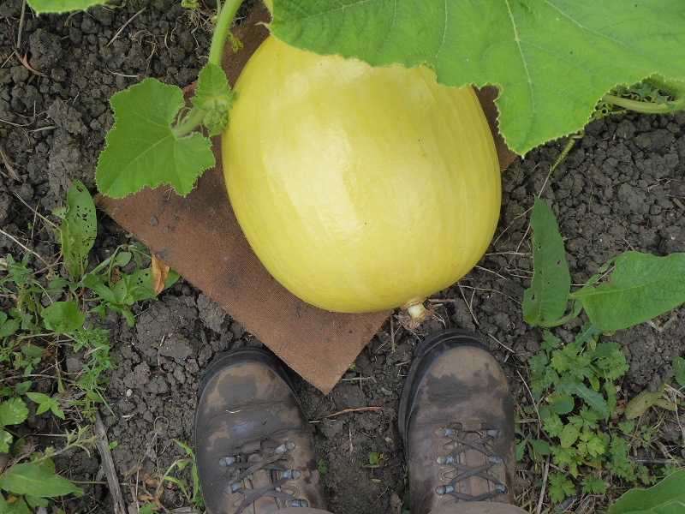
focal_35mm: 46
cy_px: 257
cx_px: 342
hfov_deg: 41.2
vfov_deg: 31.5
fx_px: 910
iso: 125
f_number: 3.9
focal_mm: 7.8
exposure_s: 1/100
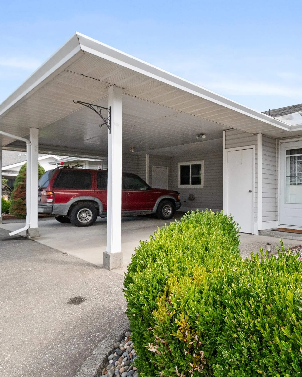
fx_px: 246
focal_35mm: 22
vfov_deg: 75.0
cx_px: 213
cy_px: 192
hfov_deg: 60.9
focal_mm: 10
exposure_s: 1/1250
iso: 250
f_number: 7.1
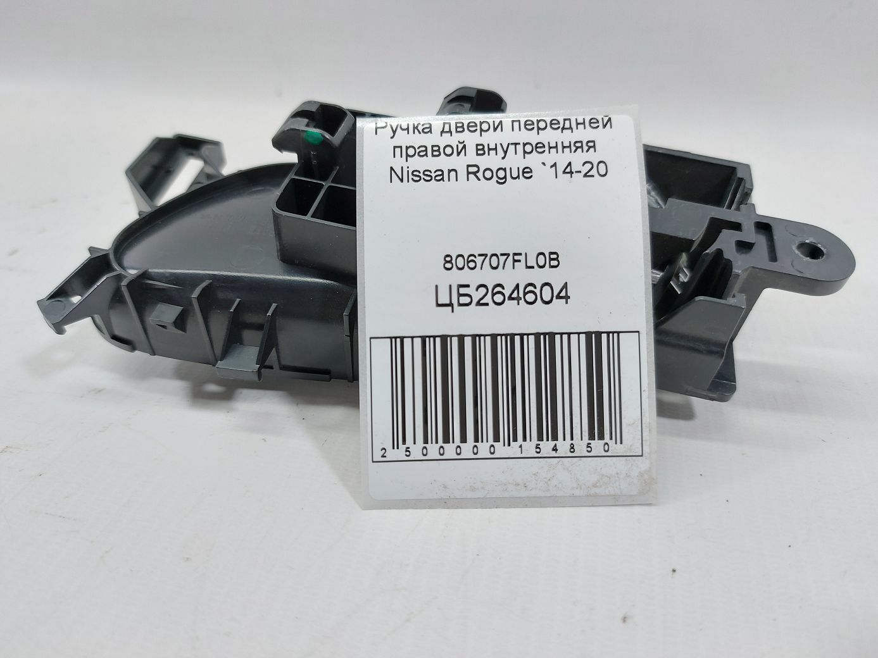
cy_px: 329
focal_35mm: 24
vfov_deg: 56.8
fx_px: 609
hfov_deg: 71.6
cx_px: 439
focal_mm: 5.23
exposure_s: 1/50
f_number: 1.8
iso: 80
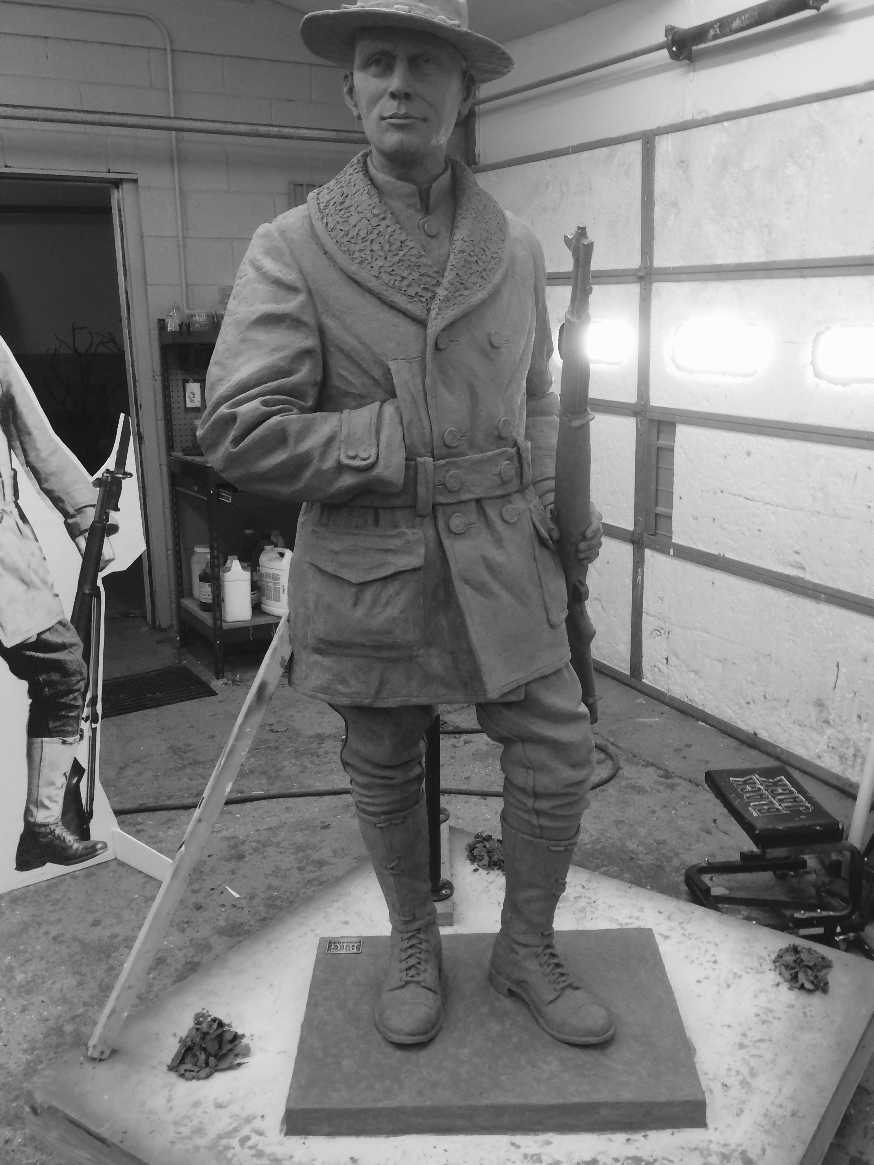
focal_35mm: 32
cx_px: 463
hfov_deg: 44.1
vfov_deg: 56.8
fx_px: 1077
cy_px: 545
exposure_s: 1/30
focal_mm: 4.15
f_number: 2.2
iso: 50
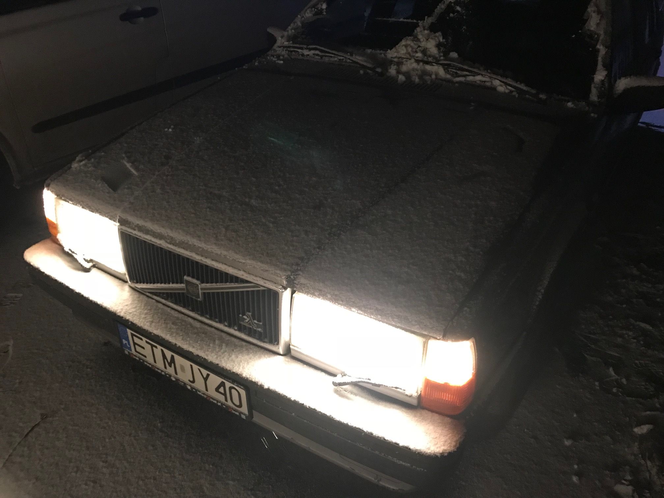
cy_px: 249
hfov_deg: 63.4
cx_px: 332
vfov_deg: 49.7
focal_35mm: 28
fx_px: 537
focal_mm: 3.99
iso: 80
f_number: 1.8
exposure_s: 1/7
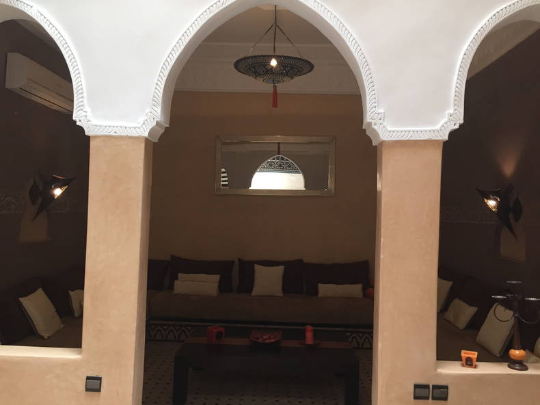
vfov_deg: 48.2
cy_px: 202
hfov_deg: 61.7
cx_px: 270
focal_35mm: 29
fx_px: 452
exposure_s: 1/30
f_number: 2.2
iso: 40
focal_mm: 4.15
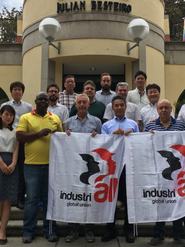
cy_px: 121
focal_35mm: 45
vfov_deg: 42.1
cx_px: 94
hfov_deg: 32.2
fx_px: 321
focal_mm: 4.15
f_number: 2.2
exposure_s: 1/596
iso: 25
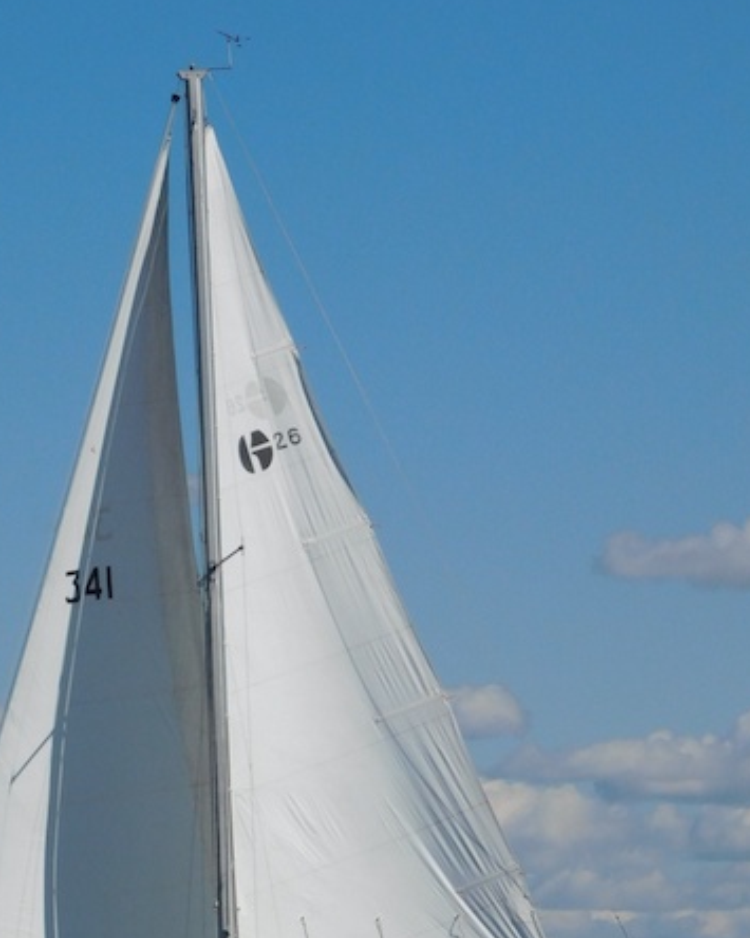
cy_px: 541
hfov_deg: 5.2
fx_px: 8299
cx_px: 365
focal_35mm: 299
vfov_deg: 6.5
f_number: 10.6
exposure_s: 1/400
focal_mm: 30.1
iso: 125
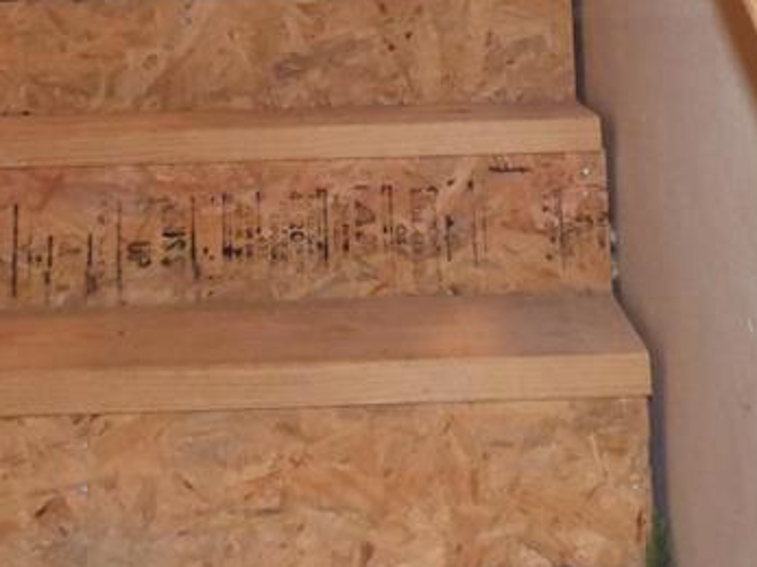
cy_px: -227
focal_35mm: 59
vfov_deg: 21.6
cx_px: 471
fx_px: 1290
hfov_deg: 32.6
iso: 800
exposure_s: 1/60
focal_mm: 3.58
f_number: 2.8
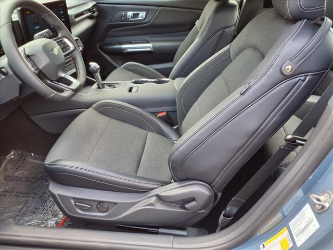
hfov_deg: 65.3
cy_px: 125
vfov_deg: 51.4
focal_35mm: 27
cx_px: 166
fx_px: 260
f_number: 1.9
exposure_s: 1/120
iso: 50
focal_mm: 3.58
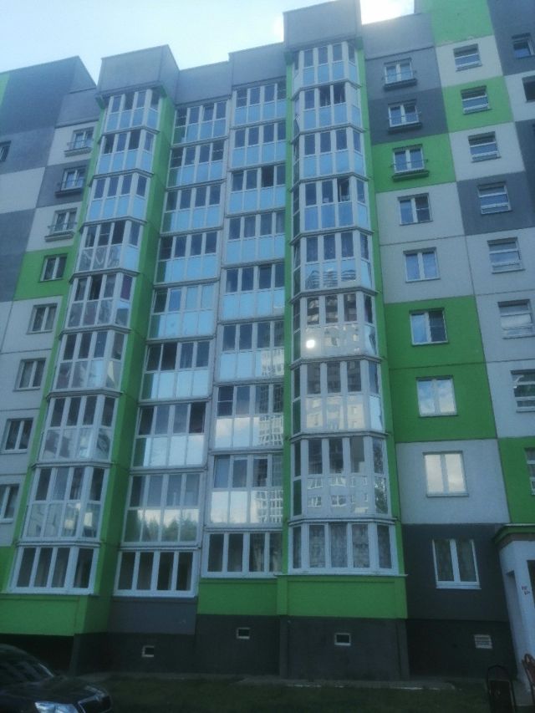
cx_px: 268
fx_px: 556
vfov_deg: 65.3
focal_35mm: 27
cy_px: 356
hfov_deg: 51.4
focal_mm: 3.88
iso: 50
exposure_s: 1/803
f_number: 1.8
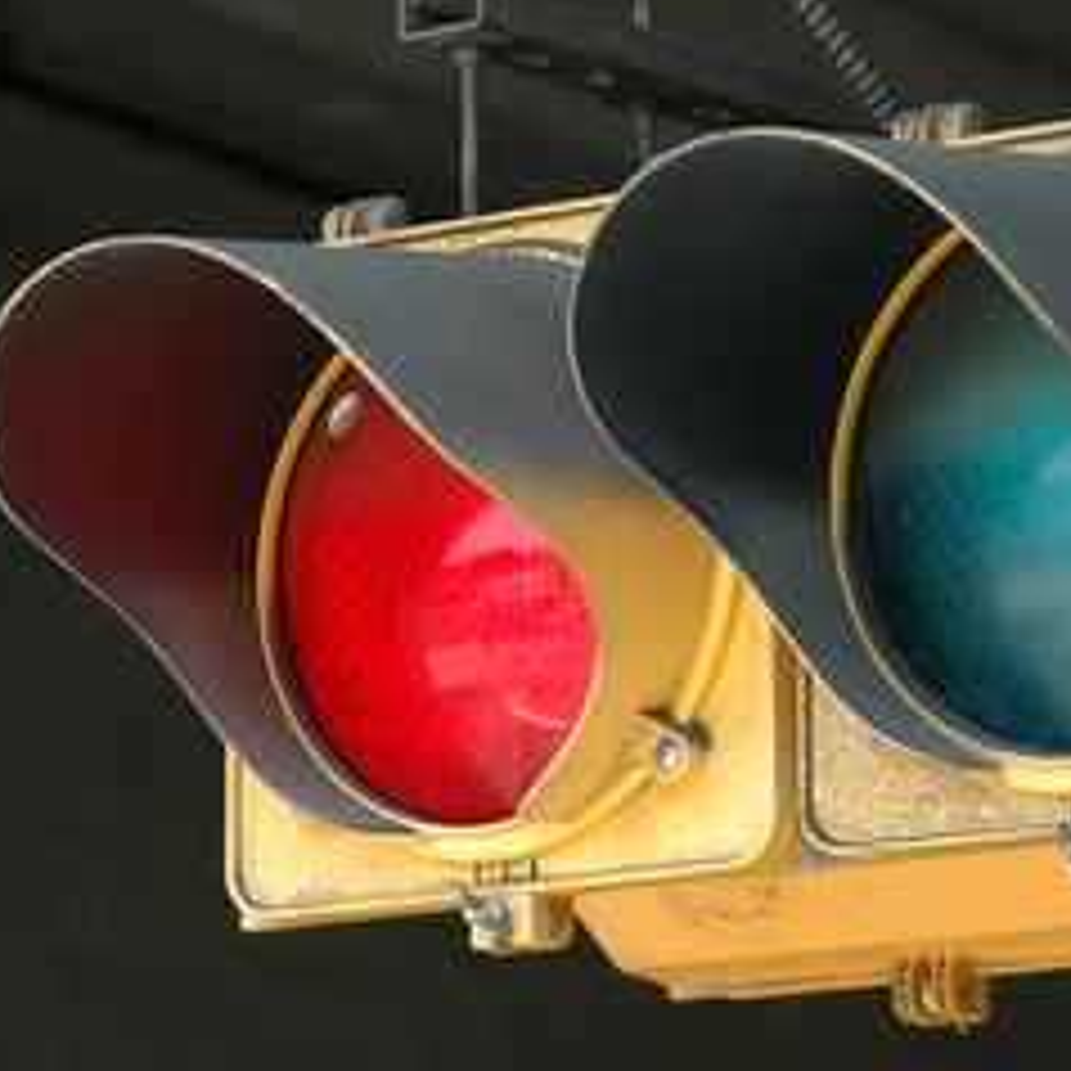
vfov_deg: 7.2
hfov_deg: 7.2
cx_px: 968
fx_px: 8506
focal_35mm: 243
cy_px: 320
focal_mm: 70
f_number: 5.6
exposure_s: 1/320
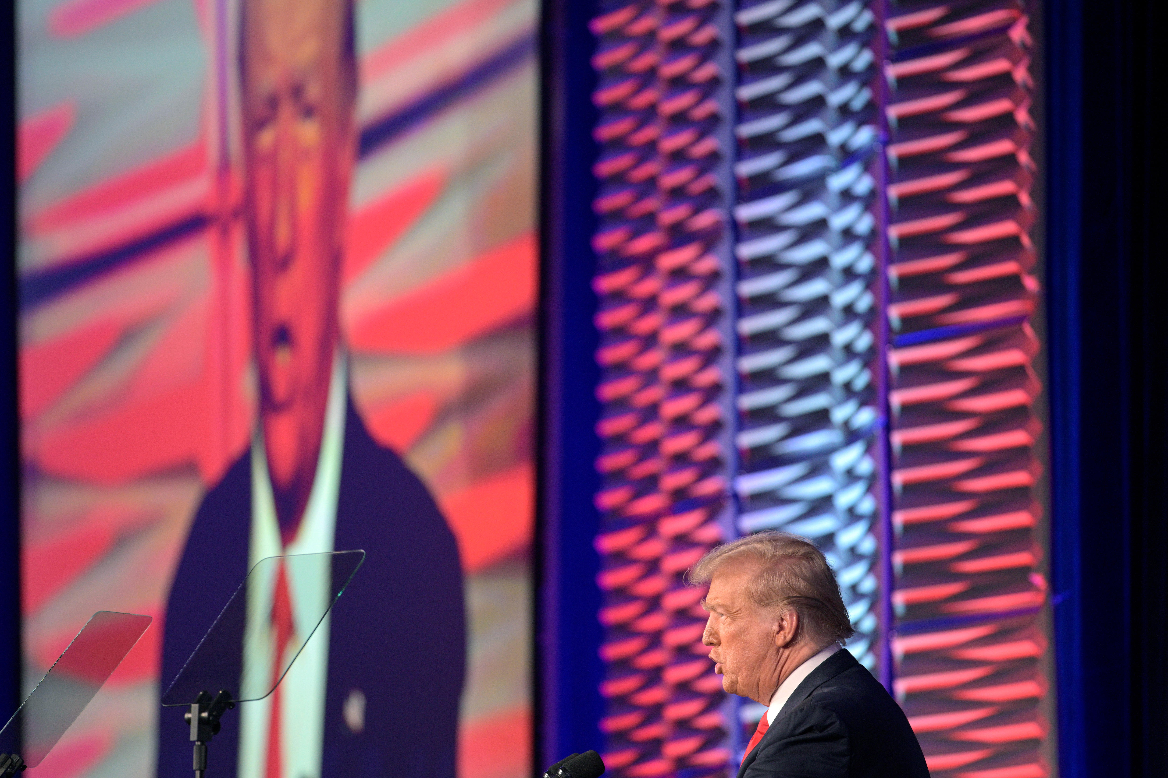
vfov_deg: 3.4
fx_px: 12976
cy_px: 389
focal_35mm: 400
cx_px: 584
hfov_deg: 5.2
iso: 2500
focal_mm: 400
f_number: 4.5
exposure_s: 1/400
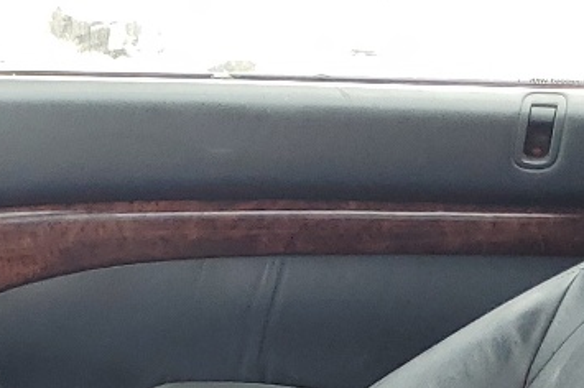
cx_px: -229
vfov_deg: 9.7
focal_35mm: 122
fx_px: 1977
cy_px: 980
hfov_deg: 15.7
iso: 50
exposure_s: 1/303
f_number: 1.5
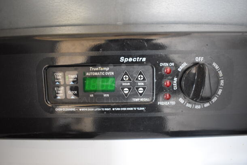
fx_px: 185
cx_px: 124
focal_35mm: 27
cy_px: 82
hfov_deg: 67.3
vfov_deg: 48.0
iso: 2800
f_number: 4
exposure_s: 1/60
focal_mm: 18
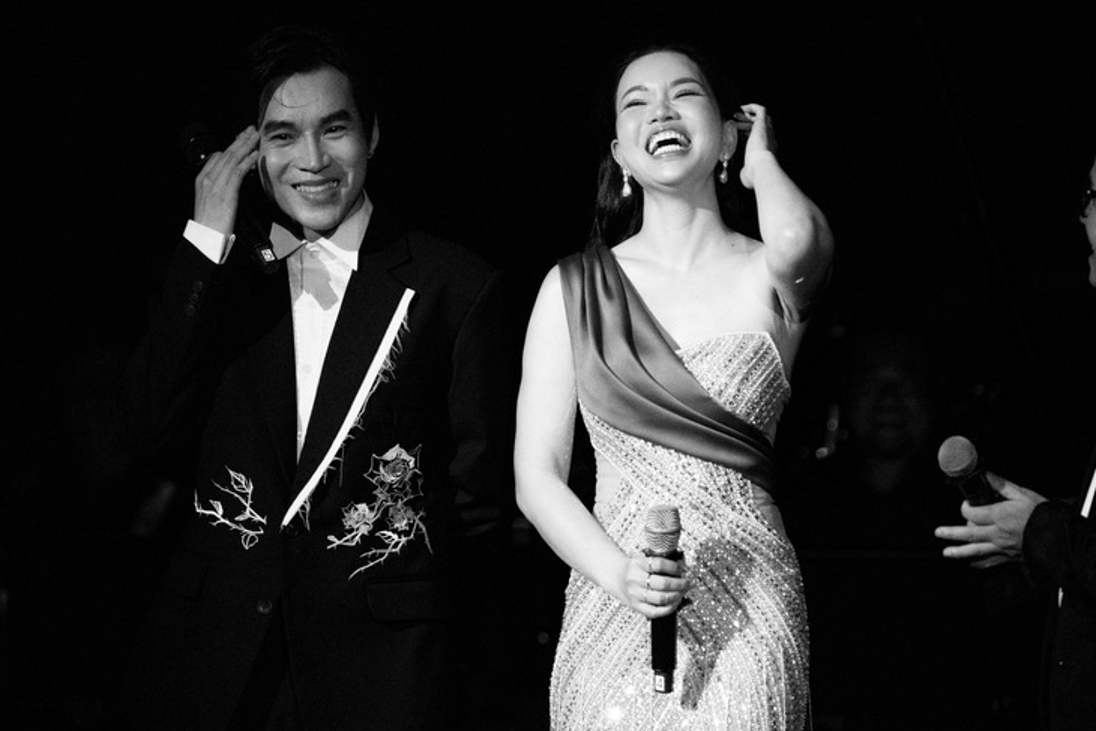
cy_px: 405
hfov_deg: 5.6
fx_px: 11114
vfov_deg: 3.8
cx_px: 616
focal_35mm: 365
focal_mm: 310
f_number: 5.6
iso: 8000
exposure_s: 1/160
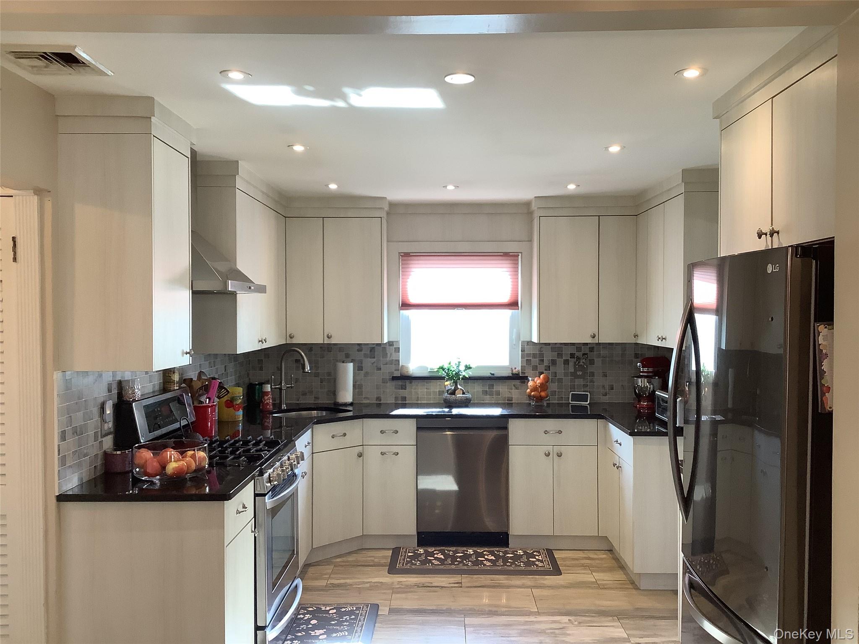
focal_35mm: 31
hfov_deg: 58.4
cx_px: 430
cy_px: 322
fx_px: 769
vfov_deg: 45.4
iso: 125
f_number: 2.4
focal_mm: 3.3
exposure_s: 1/60
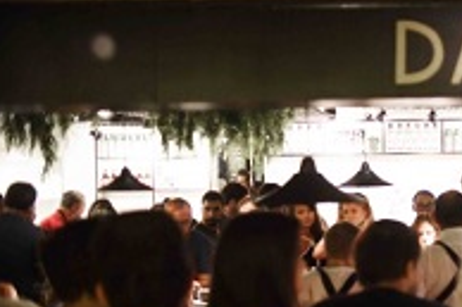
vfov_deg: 21.8
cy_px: 196
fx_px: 795
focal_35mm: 62
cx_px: 469
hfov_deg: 30.0
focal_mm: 30
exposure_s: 1/50
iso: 2500
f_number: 1.8
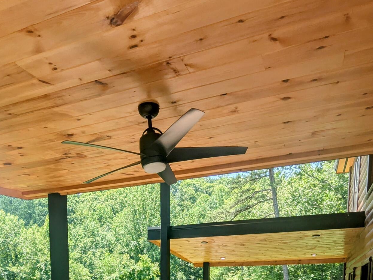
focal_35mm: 29
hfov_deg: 61.5
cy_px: 335
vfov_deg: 37.0
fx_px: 313
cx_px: 171
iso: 51
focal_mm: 2.02
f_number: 1.7
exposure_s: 1/899
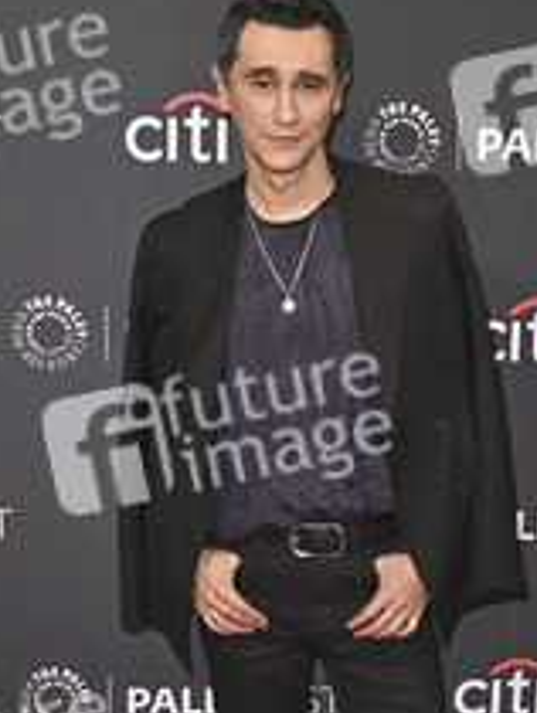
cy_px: 604
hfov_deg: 22.9
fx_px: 1321
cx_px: 316
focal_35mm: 64
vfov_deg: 29.3
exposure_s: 1/320
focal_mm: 35
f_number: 5.6
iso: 2500
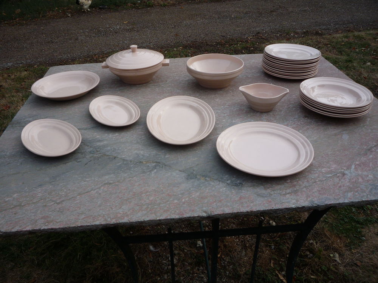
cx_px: 189
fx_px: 328
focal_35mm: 30
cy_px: 142
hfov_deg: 60.0
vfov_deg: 46.8
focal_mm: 5.2
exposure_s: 1/250
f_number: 4
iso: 100
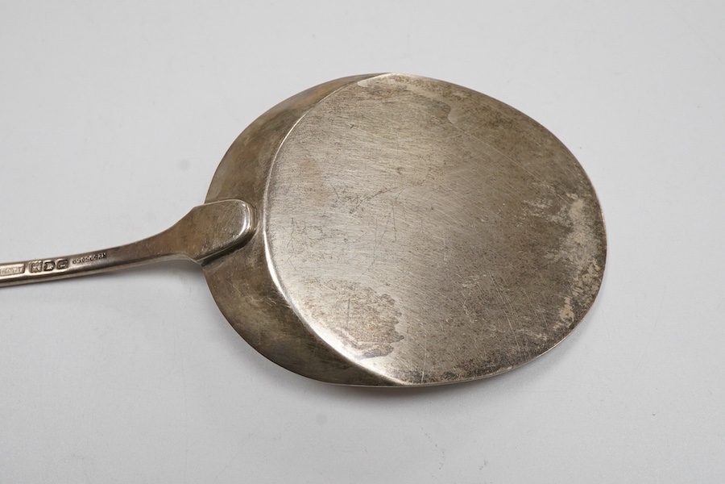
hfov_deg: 43.6
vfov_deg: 29.9
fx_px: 906
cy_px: 242
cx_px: 362
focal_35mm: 45
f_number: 8
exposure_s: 1/125
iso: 1250
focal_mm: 30
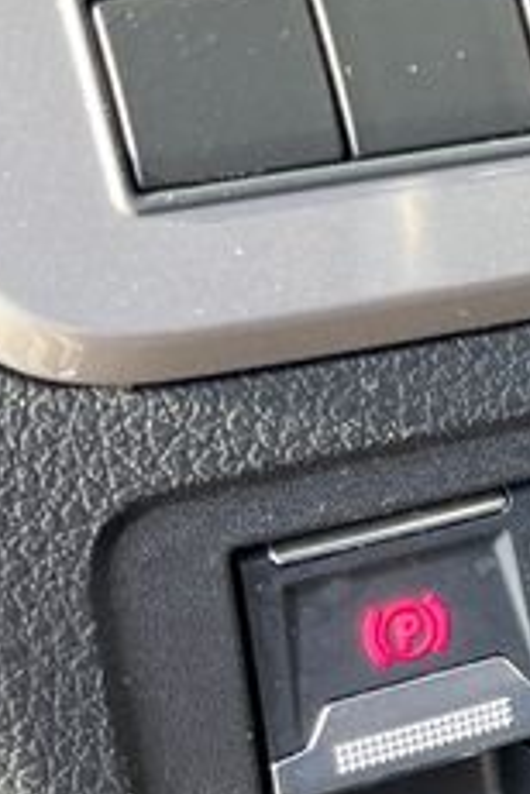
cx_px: 826
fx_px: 2650
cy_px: 584
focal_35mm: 120
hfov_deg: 10.9
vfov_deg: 17.0
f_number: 1.6
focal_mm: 5.1
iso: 100
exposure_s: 1/121
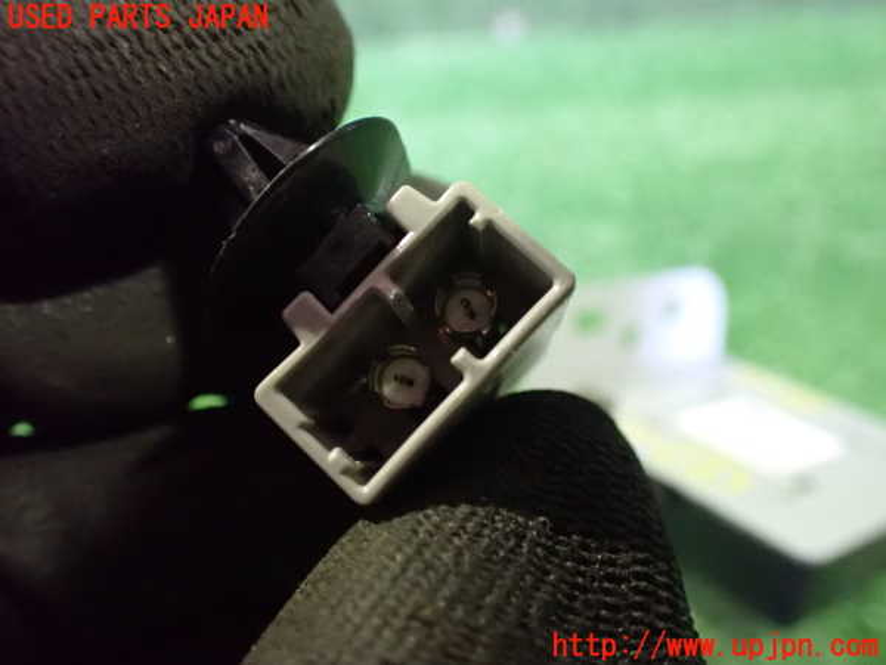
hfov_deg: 60.0
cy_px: 332
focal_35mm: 30
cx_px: 443
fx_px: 768
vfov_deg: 46.8
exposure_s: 1/30
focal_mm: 5.4
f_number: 2.3
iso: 1600
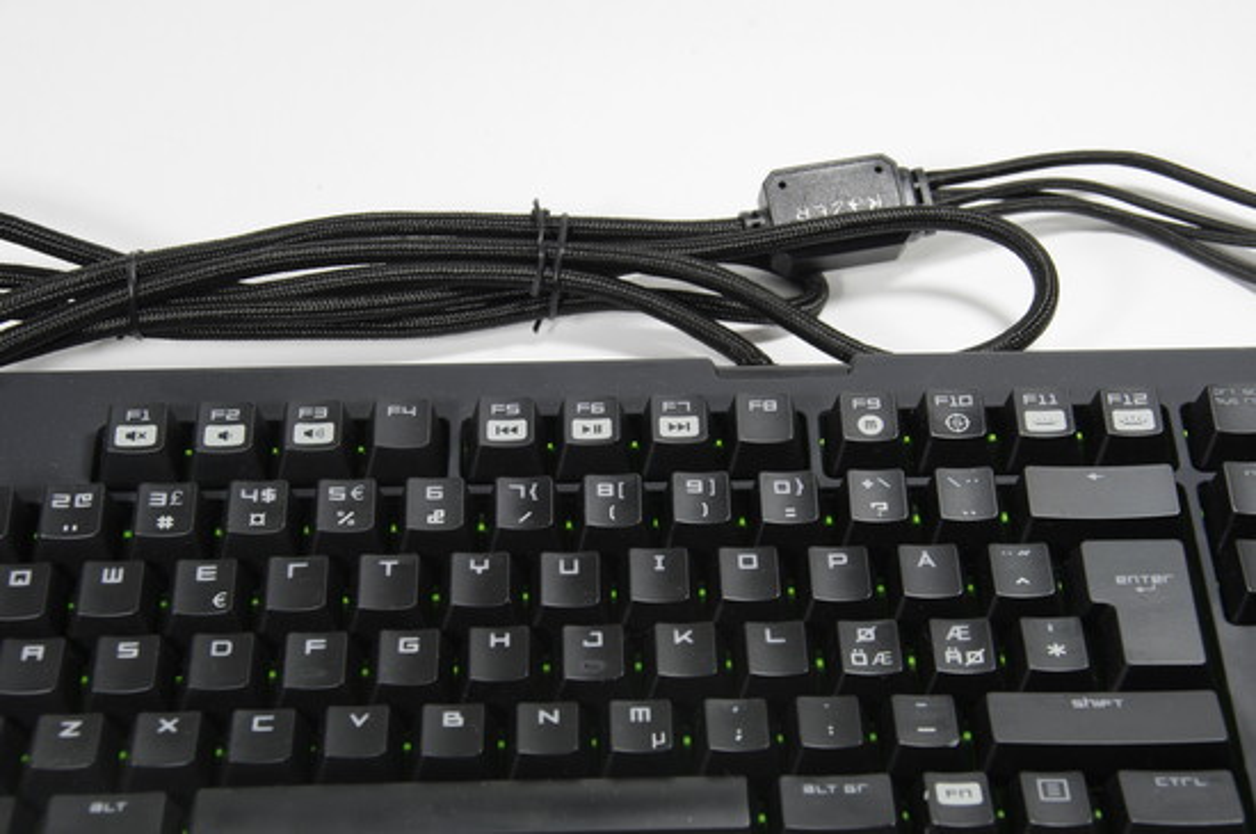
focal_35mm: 79
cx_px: 628
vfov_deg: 17.2
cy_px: 417
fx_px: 2752
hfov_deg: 25.7
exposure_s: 1/13
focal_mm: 53
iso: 200
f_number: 10
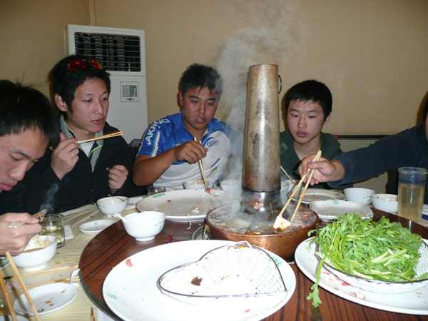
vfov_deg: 49.7
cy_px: 160
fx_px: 346
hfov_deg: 63.4
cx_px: 214
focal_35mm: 28
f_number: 3.3
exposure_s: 1/30
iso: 125
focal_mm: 4.6
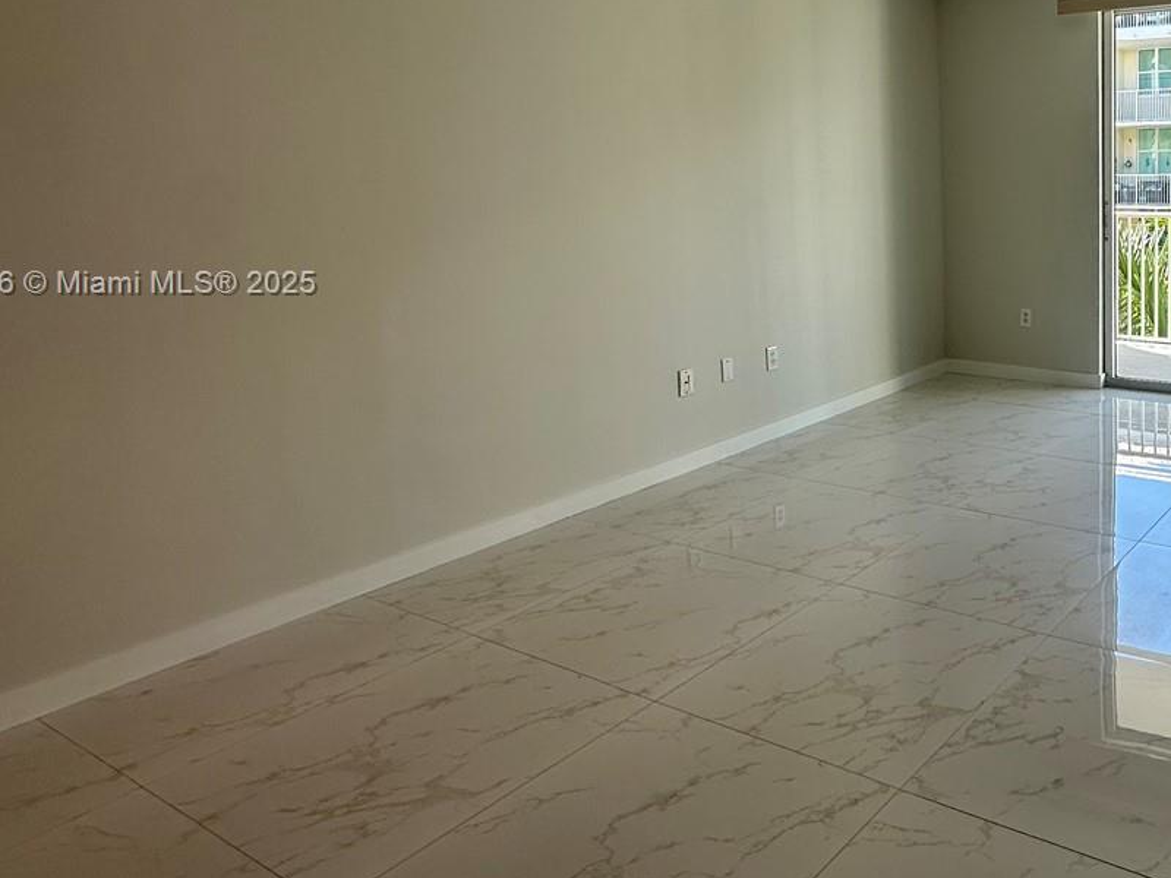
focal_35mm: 28
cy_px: 285
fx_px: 947
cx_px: 1019
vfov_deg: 48.8
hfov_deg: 56.2
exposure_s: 1/149
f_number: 2.2
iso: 40
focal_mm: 2.22
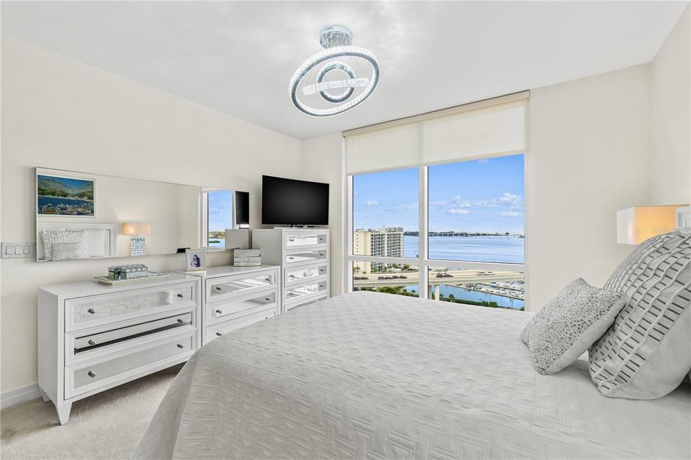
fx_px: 288
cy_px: 230
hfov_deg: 100.4
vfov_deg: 77.3
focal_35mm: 15
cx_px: 346
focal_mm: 10
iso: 250
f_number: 8
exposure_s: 1/1600
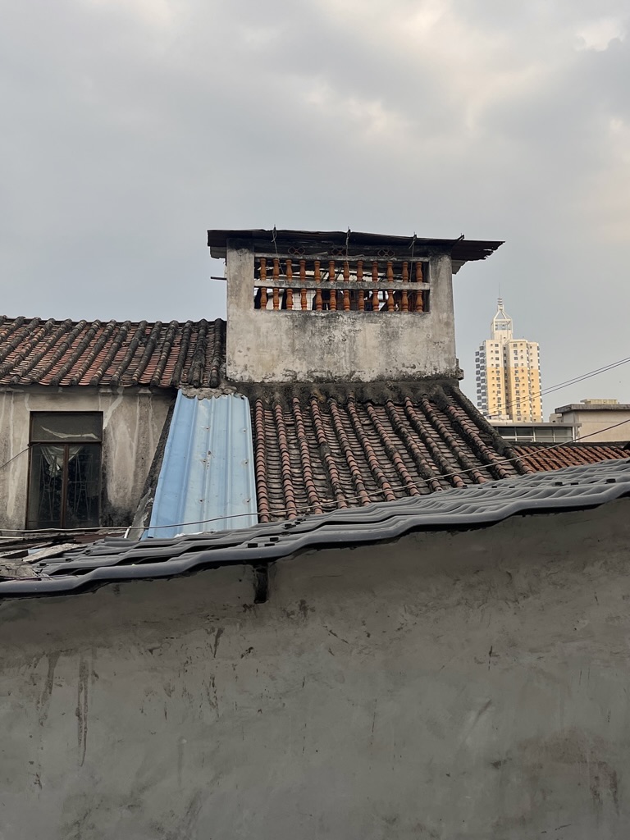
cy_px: 420
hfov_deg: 53.1
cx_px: 315
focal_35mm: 26
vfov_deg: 67.3
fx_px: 631
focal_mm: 5.1
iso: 50
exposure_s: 1/2222
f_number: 1.6
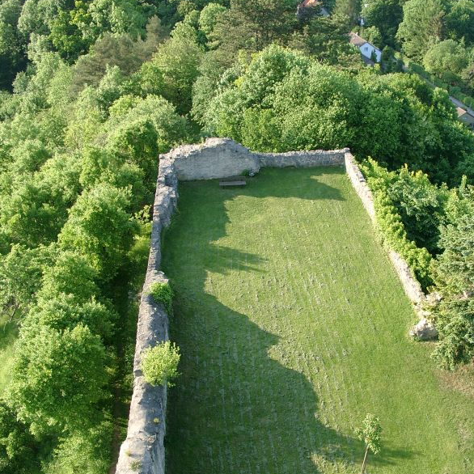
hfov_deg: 40.5
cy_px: 237
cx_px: 310
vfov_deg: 40.9
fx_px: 635
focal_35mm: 41
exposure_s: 1/120
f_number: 4
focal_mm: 7.13
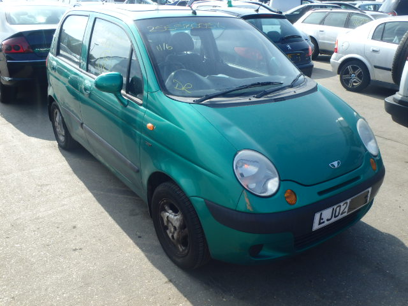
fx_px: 377
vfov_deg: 44.2
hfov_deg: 56.8
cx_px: 204
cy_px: 153
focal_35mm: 32
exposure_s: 1/400
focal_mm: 5.7
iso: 125
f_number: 4.2
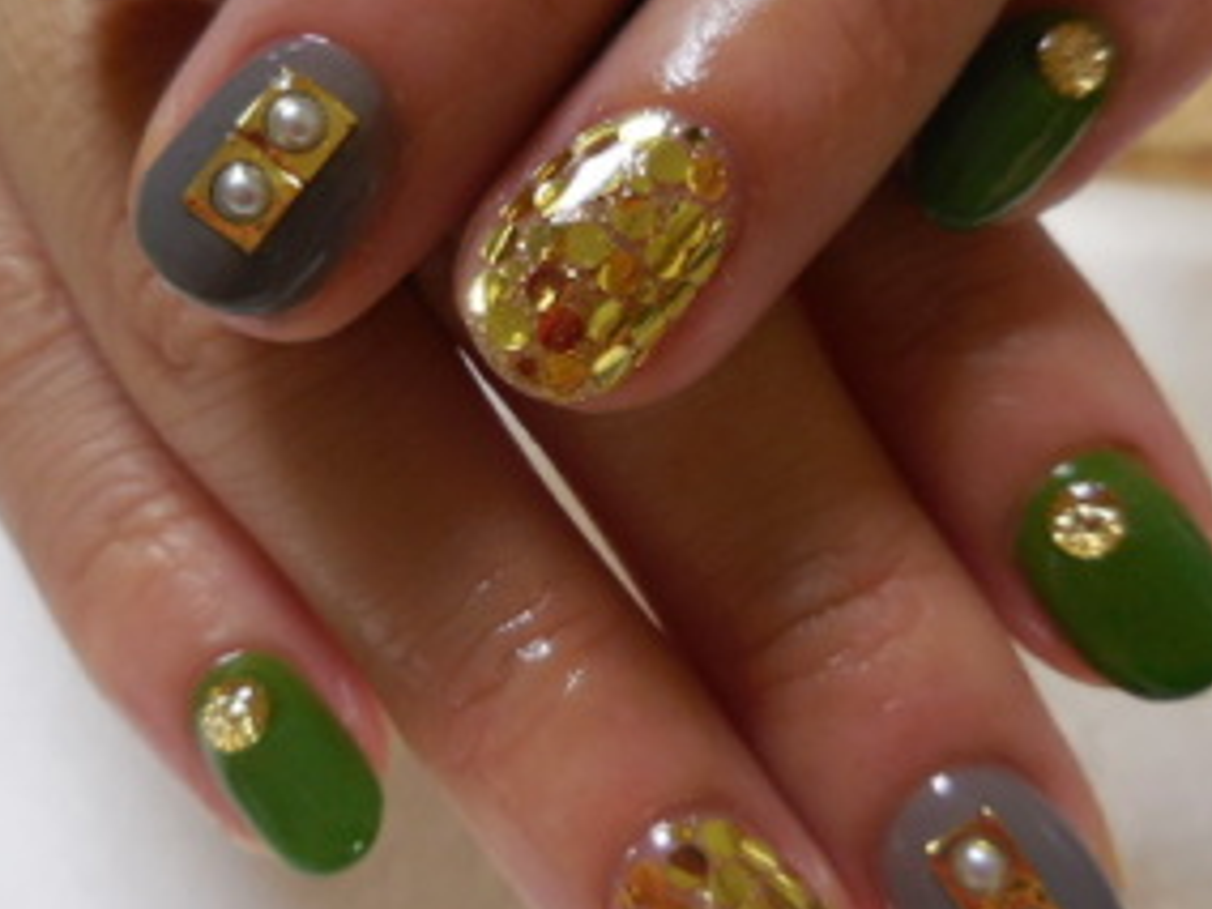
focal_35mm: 44
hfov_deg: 42.9
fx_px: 1541
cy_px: 390
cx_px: 572
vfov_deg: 32.8
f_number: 3.3
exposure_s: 1/30
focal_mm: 4.5
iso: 180
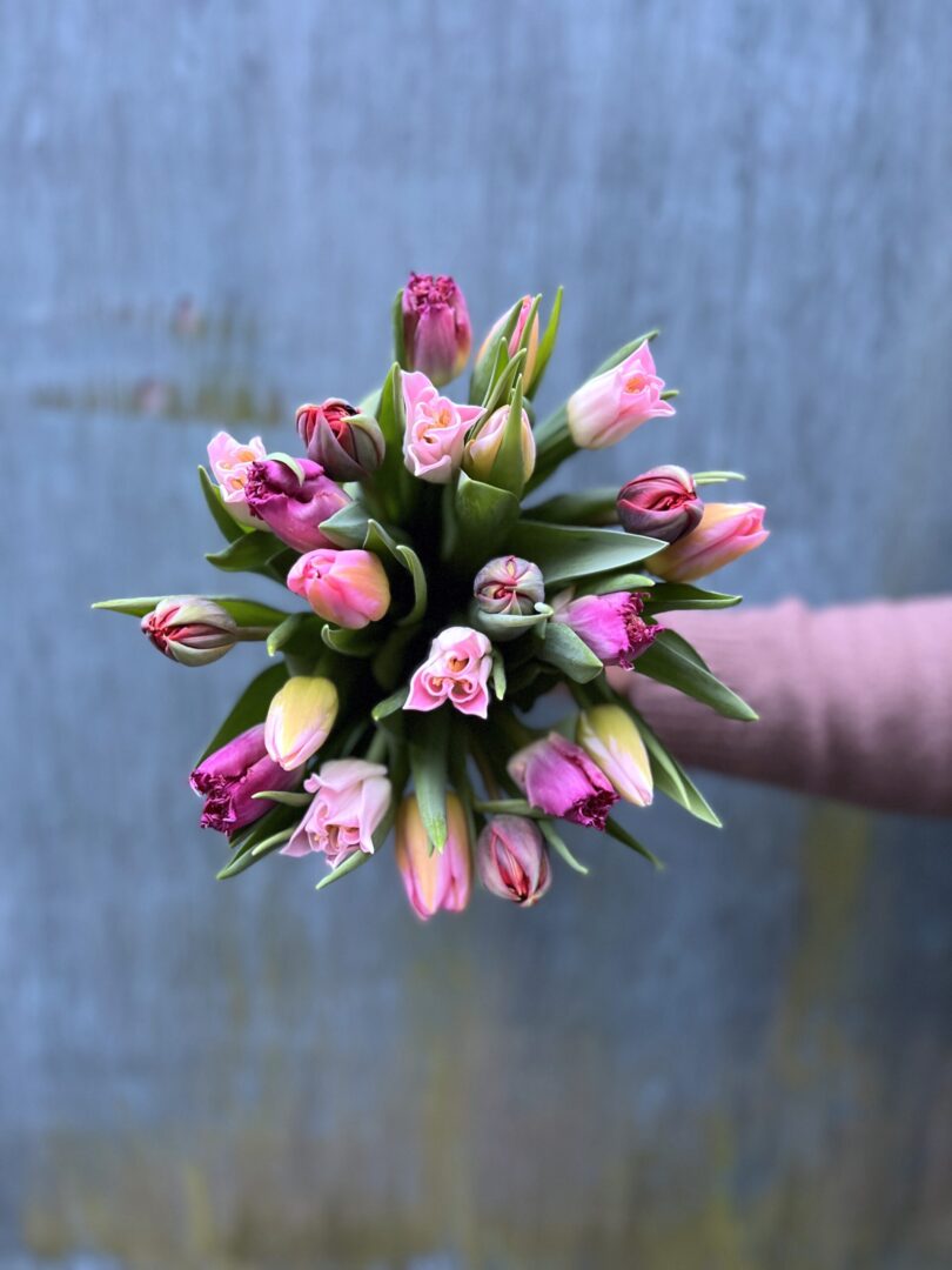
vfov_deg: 67.3
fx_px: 953
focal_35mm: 26
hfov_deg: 53.1
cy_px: 635
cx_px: 476
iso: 320
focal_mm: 5.7
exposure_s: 1/60
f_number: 1.5
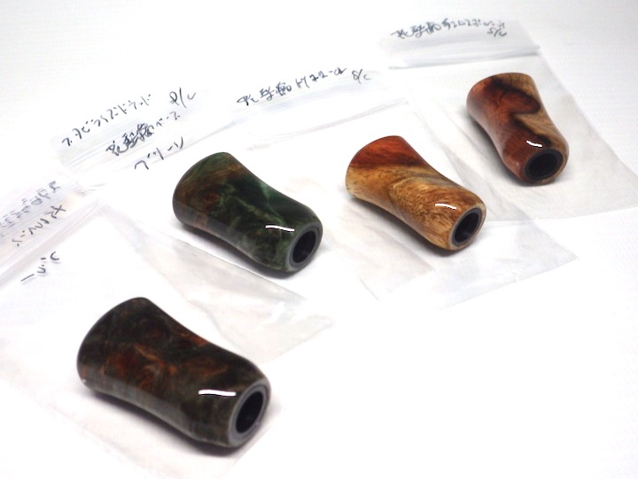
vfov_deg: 45.5
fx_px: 572
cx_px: 319
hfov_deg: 58.3
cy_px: 240
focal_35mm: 31
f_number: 3.1
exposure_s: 1/45
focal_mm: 5.5
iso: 200
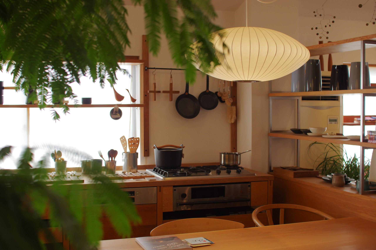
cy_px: 125
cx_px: 188
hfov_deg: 43.6
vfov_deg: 29.8
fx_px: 470
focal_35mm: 45
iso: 400
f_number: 3.5
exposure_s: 1/250
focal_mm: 30
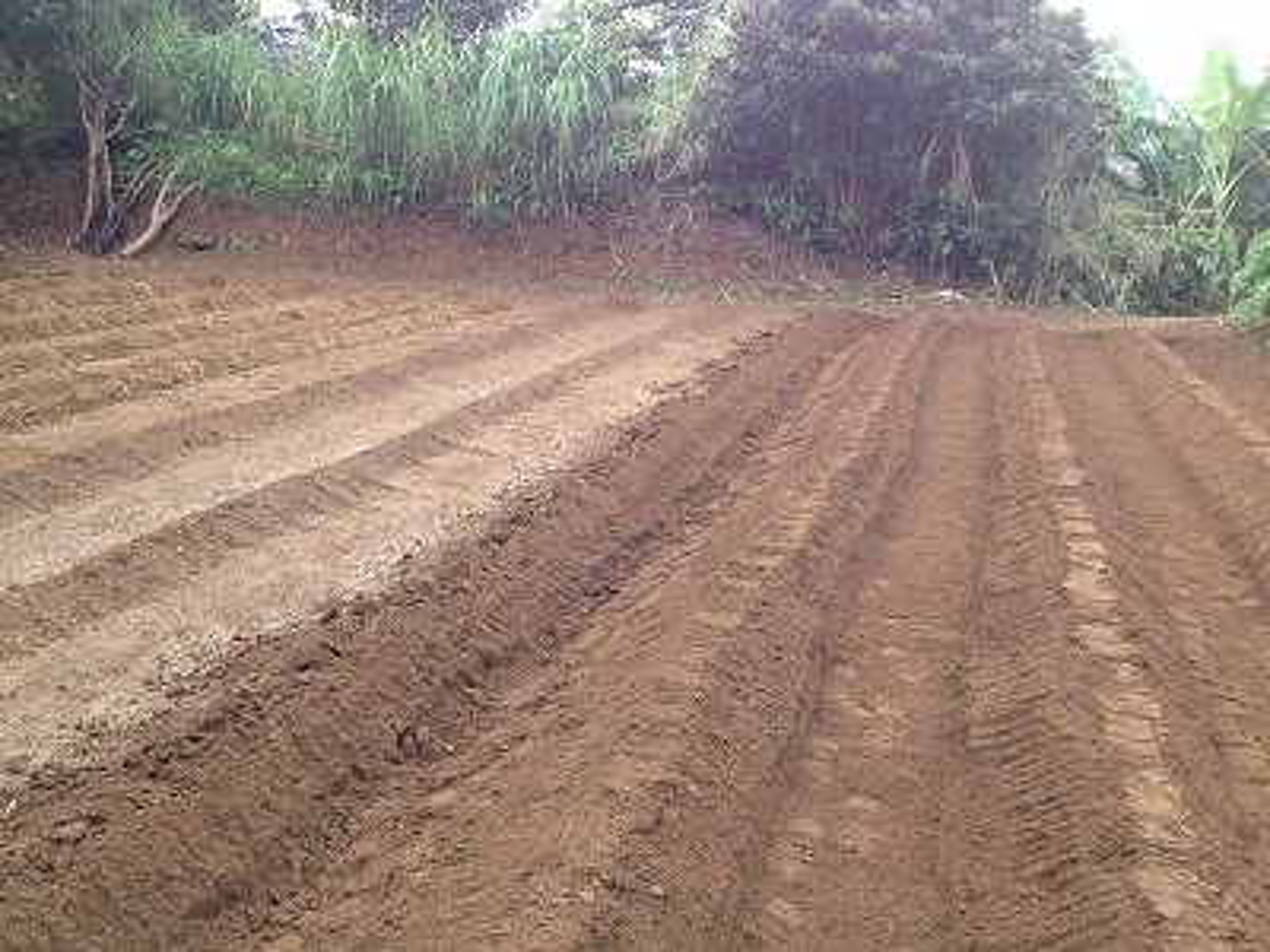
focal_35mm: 35
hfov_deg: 52.6
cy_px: 476
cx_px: 635
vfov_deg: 40.7
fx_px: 1284
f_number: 2.4
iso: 50
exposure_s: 1/120
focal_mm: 4.28
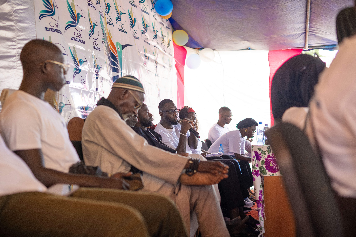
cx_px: 178
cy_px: 118
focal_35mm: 50
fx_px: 494
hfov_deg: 39.6
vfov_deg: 27.0
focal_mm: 50
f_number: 2.5
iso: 1000
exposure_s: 1/200
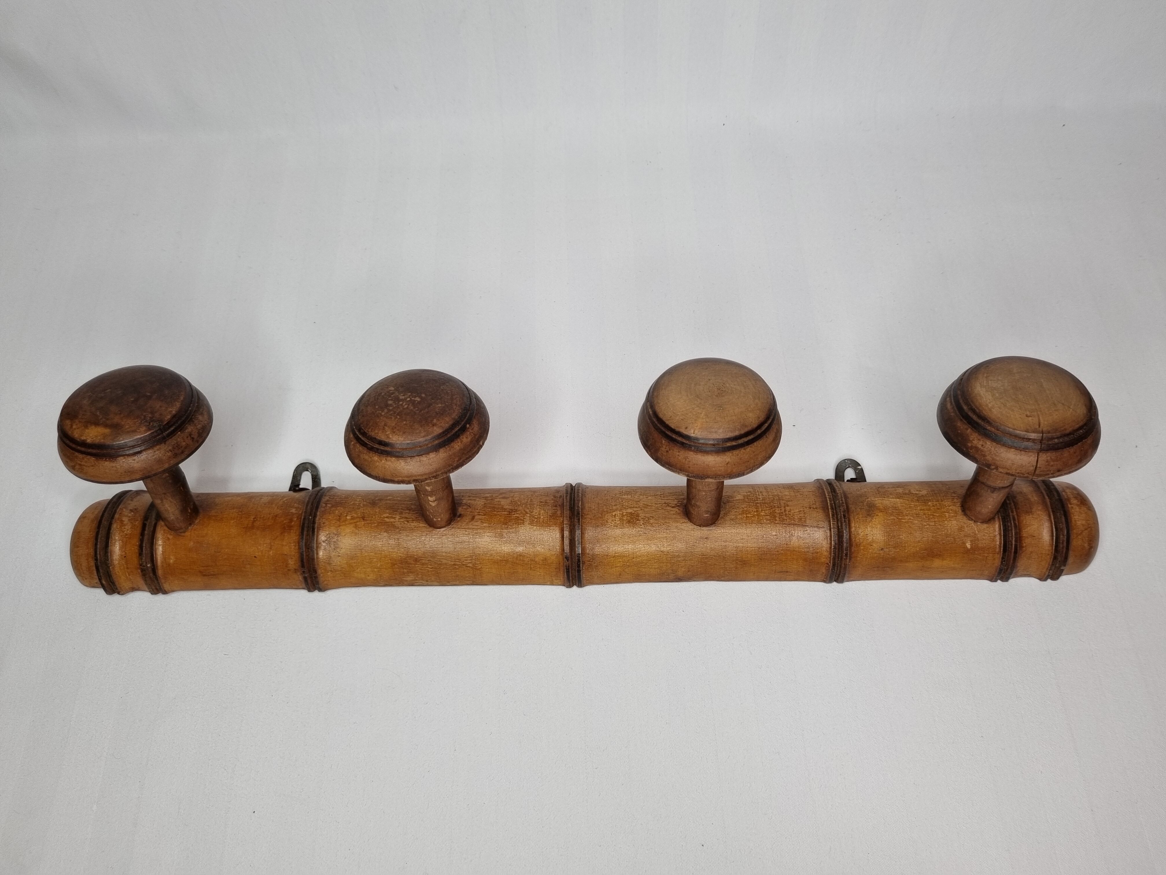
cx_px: 583
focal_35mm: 26
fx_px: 876
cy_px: 438
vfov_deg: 53.1
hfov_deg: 67.3
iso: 50
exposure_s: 1/173
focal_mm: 5.4
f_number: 1.8
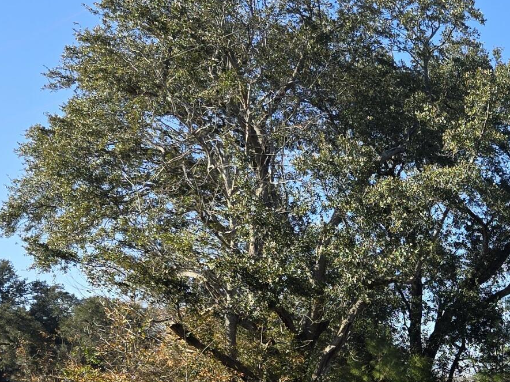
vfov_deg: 18.3
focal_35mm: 78
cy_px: 402
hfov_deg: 20.1
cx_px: 844
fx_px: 1149
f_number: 1.7
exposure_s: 1/373
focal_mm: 6.3
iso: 12
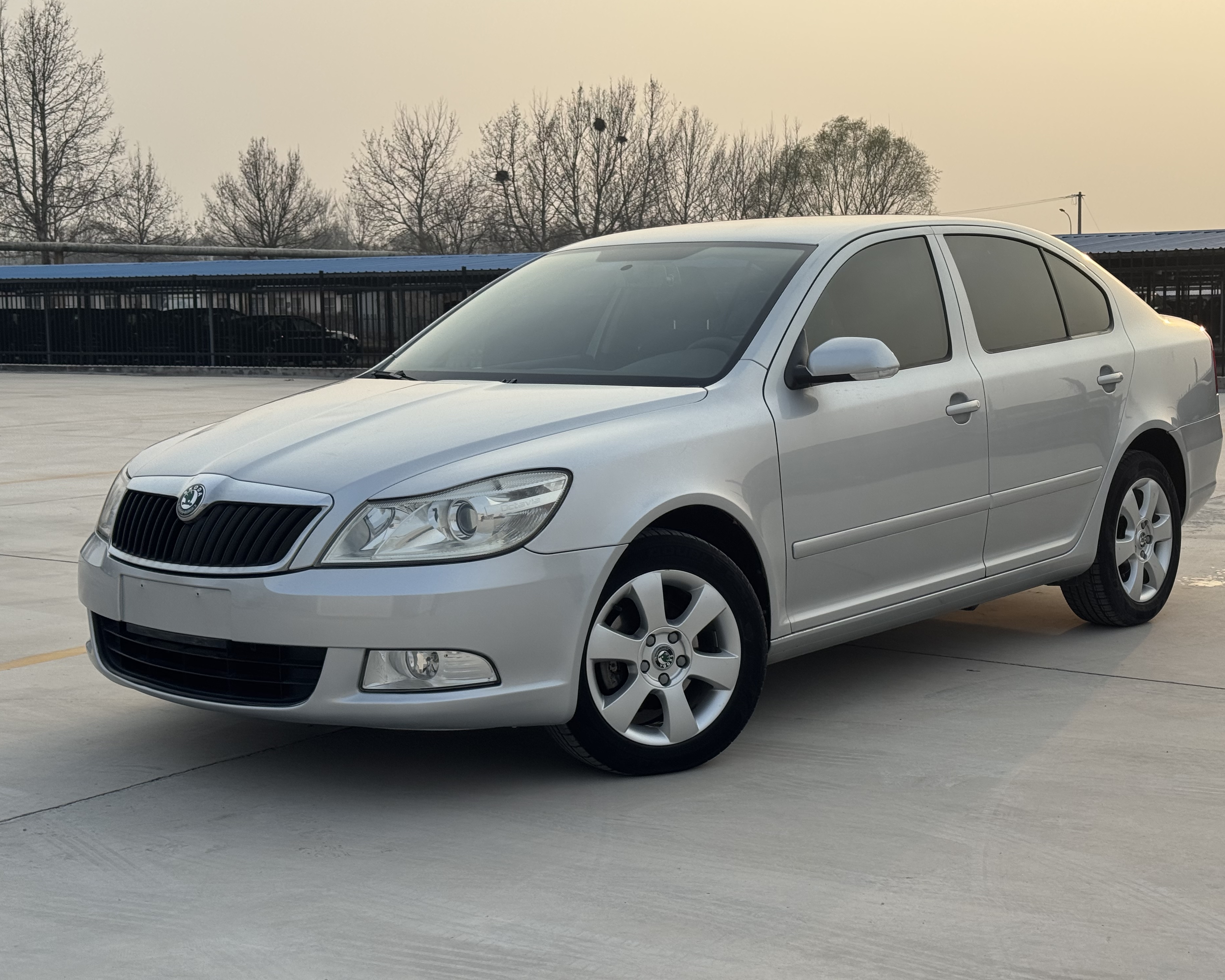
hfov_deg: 36.7
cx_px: 639
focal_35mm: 51
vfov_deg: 29.7
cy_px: 481
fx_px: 1849
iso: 64
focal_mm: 6.76
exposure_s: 1/2959
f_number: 1.78
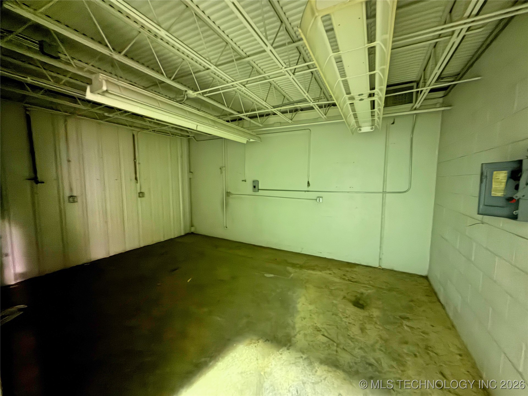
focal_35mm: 14
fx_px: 214
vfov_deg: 85.7
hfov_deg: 102.1
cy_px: 198
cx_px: 264
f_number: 2.2
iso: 1250
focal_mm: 2.22
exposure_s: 1/6
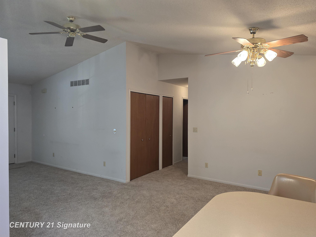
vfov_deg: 58.9
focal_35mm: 23
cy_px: 118
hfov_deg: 73.9
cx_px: 158
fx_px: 210
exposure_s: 1/120
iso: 400
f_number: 1.7
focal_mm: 6.3
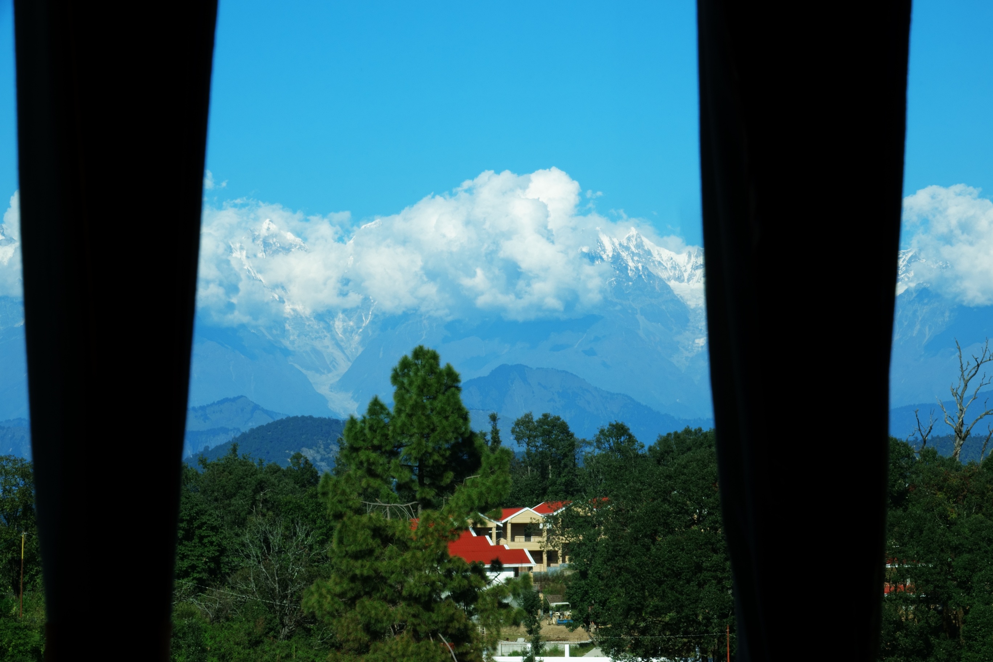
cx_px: 496
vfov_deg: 8.9
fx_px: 4248
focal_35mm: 154
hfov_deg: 13.3
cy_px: 331
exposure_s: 1/50
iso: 64
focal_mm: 56.39
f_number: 16
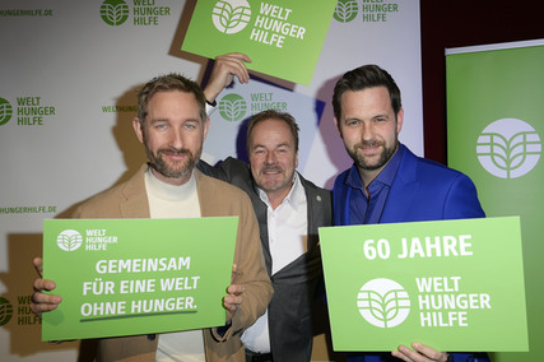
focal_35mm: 37
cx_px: 283
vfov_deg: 35.9
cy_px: 177
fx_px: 559
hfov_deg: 51.9
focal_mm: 35
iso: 400
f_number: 5.6
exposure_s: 1/250
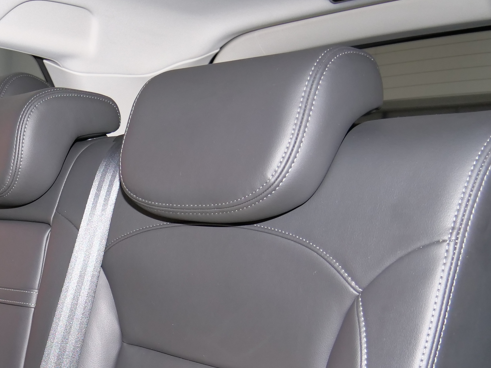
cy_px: 356
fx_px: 752
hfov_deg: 33.4
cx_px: 13
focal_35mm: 53
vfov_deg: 26.3
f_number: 3.5
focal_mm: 12
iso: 800
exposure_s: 1/60
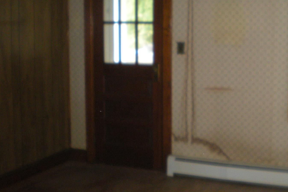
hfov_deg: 32.9
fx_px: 480
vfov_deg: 22.5
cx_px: 205
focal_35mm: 60
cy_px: 67
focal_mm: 6.3
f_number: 3.1
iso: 195
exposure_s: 1/30
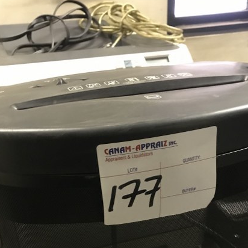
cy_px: 223
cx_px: 126
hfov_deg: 35.4
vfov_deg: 33.5
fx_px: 389
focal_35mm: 48
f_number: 1.8
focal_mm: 3.99
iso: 100
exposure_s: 1/5
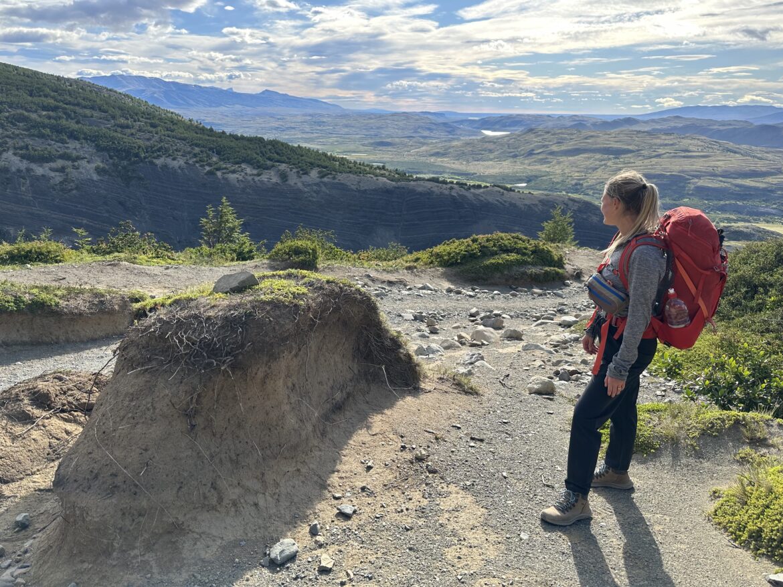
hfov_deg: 71.6
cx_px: 392
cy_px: 294
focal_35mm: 24
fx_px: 543
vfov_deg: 56.8
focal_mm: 6.86
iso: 80
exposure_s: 1/2155
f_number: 1.78
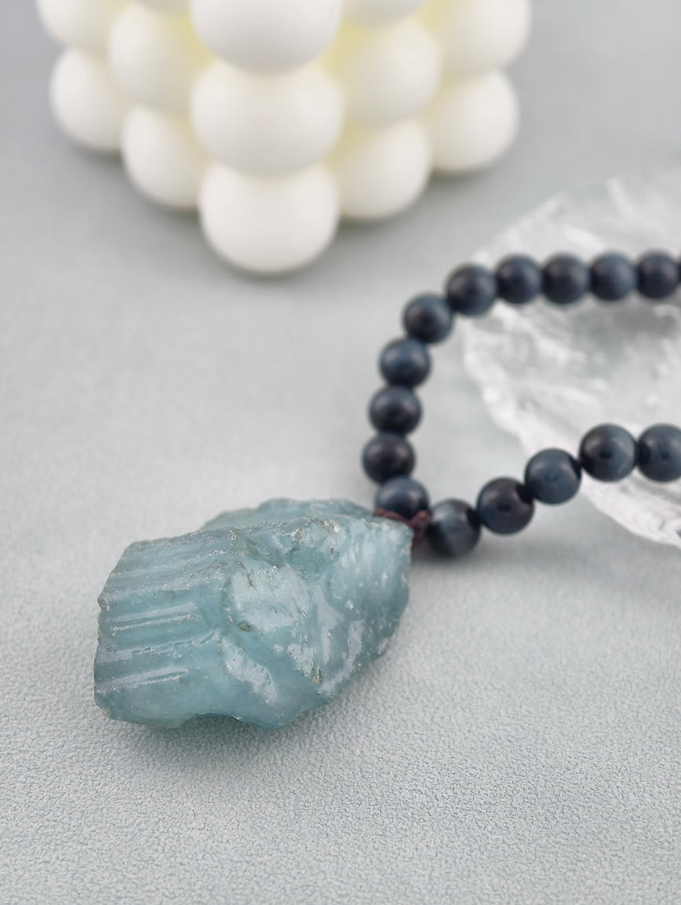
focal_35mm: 85
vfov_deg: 23.0
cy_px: 452
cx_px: 340
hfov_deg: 17.4
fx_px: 2224
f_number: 2.67
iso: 125
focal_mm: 22.48
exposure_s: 1/160
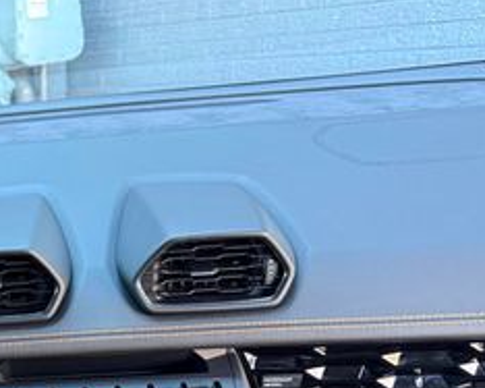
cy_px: 442
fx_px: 918
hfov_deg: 26.2
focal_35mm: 64
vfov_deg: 22.3
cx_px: -104
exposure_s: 1/60
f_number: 1.78
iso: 320
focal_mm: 6.76
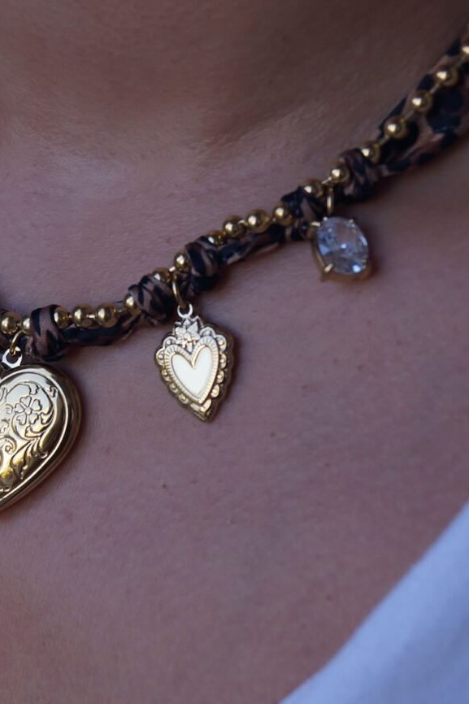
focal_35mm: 125
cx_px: 82
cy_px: 350
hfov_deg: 10.9
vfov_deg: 16.4
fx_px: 2443
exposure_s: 1/160
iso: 200
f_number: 5.6
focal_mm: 40
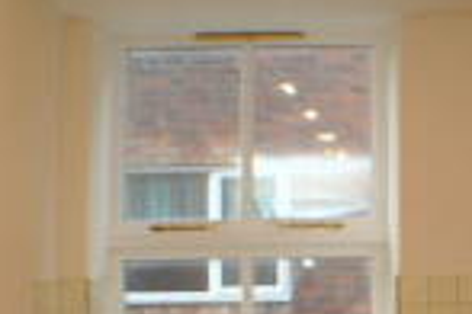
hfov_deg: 15.8
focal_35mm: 126
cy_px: 322
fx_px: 1652
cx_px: 523
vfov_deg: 10.8
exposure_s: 1/60
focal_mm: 26
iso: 200
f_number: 4.2
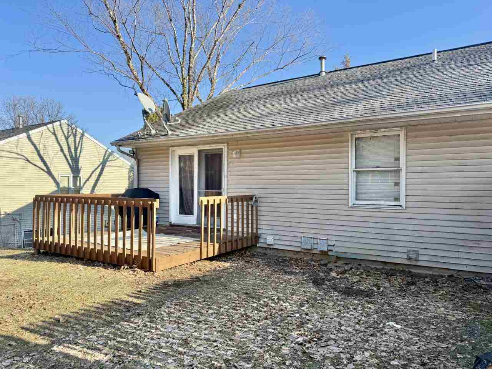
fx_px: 341
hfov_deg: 71.6
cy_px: 184
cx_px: 246
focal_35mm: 24
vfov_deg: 56.8
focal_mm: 6.76
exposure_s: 1/1812
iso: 80
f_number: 1.78
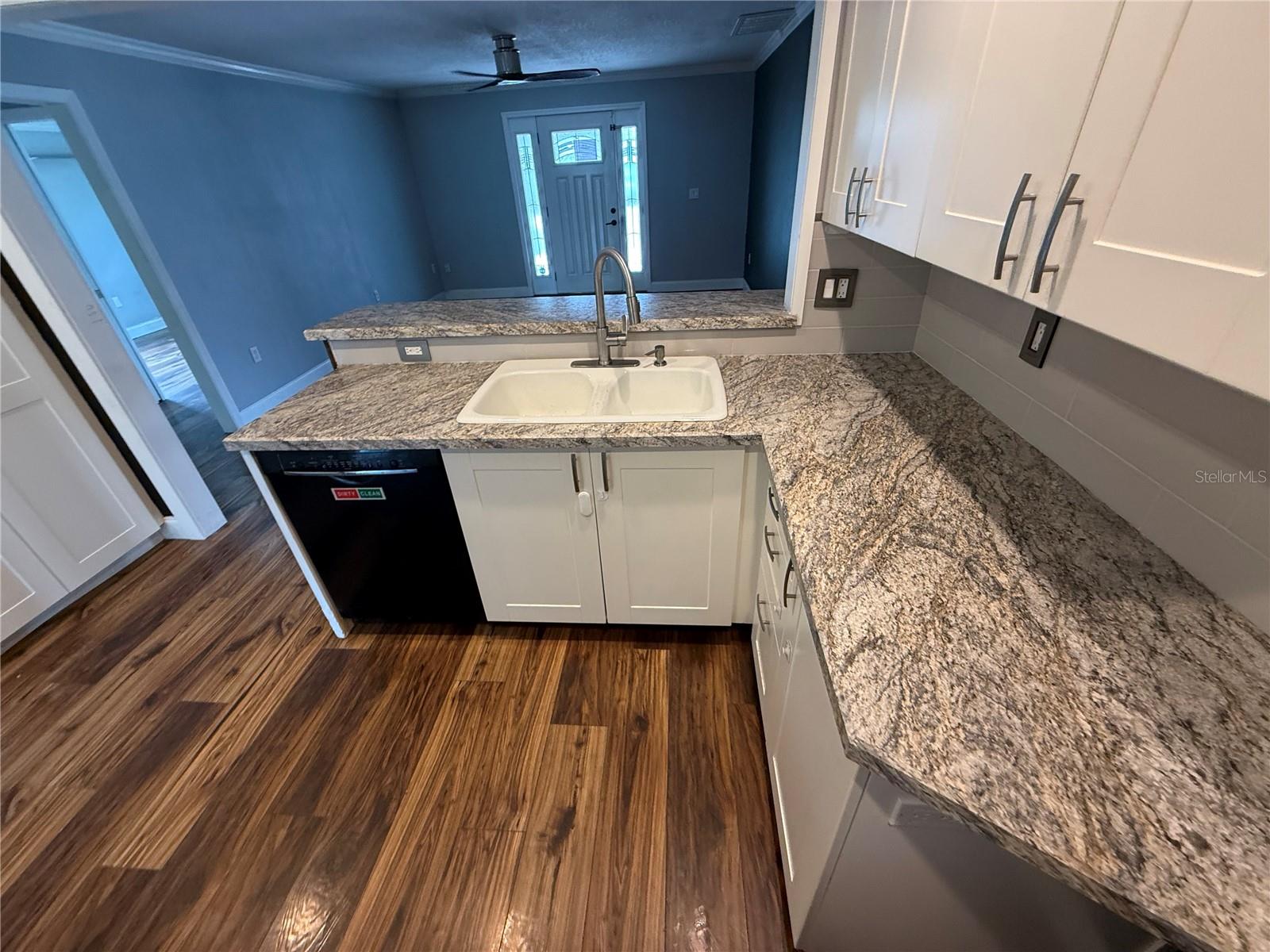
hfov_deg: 102.1
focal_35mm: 14
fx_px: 514
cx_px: 635
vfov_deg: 85.7
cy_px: 476
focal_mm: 2.22
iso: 200
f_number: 2.2
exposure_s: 1/60
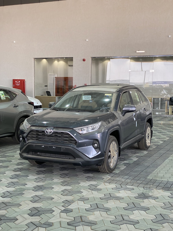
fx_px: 347
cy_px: 116
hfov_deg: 28.0
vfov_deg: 36.8
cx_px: 86
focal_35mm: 52
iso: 40
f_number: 2
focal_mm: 6
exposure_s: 1/122
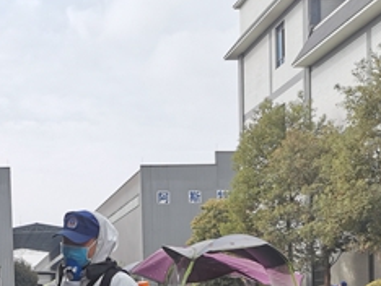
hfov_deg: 27.0
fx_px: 782
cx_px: 96
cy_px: 333
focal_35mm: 71
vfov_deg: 19.7
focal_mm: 4.75
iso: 50
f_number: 1.8
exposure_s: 1/1050
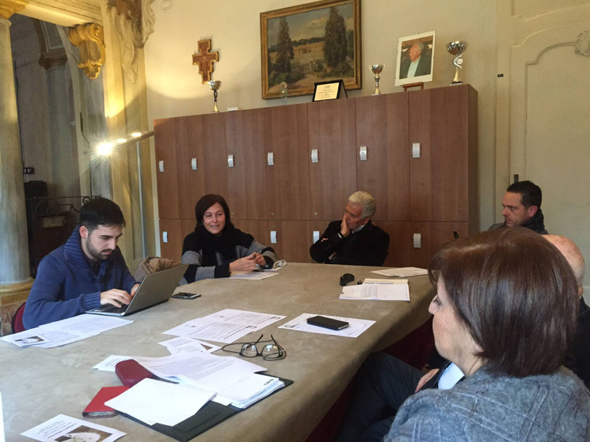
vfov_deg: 48.2
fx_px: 494
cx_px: 295
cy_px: 221
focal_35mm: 29
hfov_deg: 61.7
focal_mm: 4.15
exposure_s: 1/25
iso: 250
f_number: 2.2
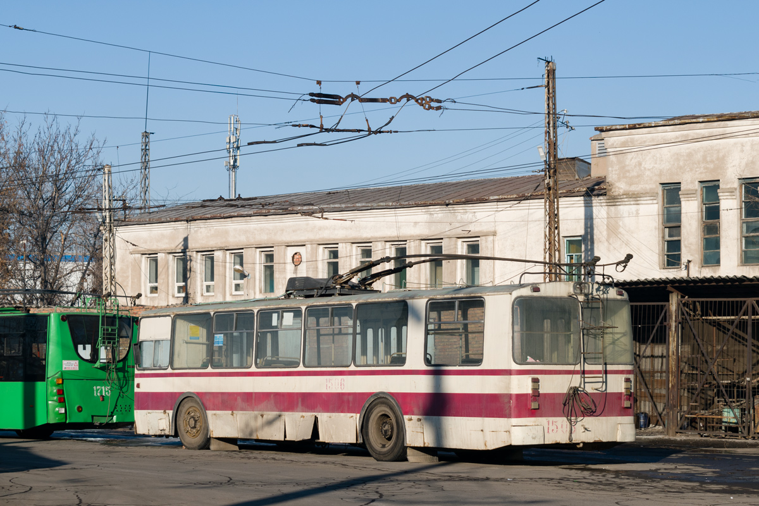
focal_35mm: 68
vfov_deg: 20.2
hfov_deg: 29.9
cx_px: 380
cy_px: 253
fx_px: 1423
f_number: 8
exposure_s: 1/320
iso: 100
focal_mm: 45
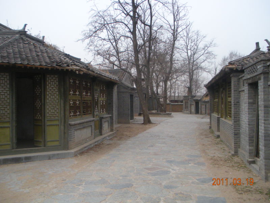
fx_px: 281
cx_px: 135
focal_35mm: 36
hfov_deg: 51.4
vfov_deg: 39.7
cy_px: 102
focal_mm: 6.3
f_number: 3.5
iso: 200
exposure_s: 1/1323
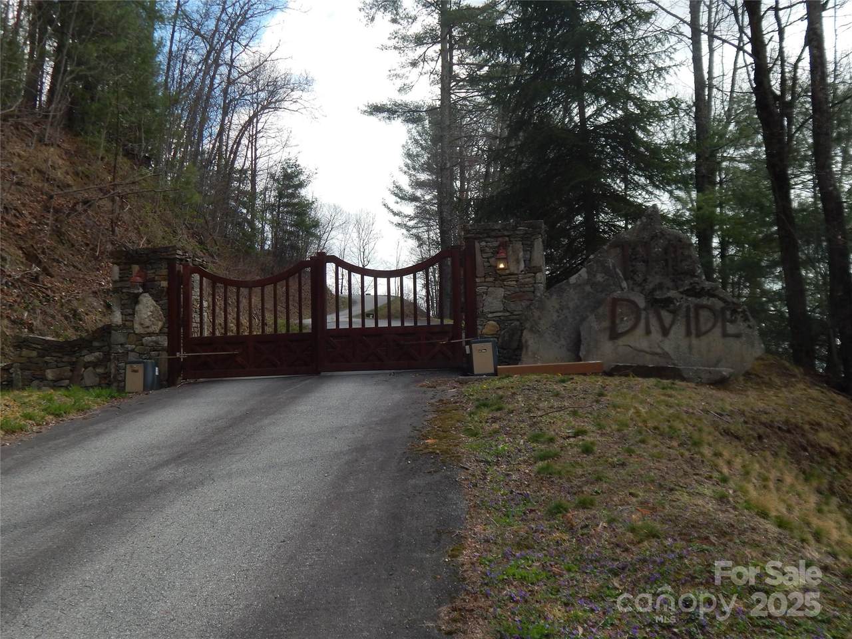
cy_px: 320
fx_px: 861
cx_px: 426
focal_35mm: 35
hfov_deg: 52.6
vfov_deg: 40.7
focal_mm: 6.1
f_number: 3.3
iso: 125
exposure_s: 1/640
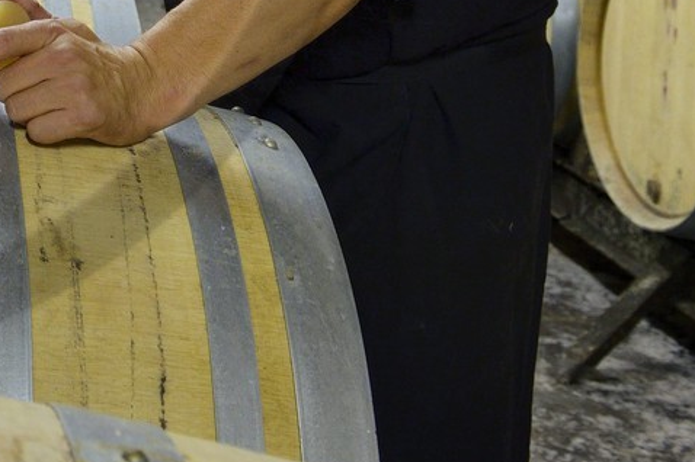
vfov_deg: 14.6
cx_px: -227
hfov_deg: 21.1
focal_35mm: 87
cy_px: -243
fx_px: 1678
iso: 1600
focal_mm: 26
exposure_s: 1/13
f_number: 5.6
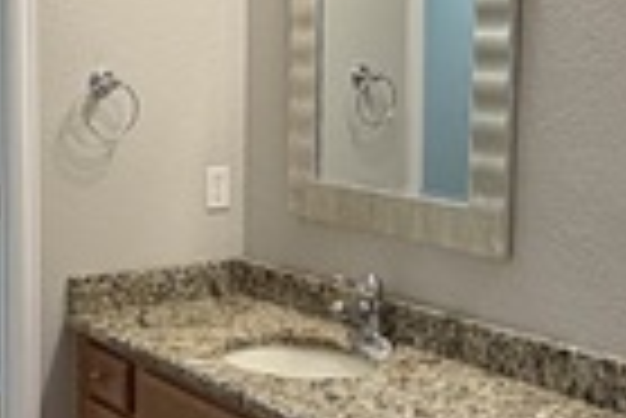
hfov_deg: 29.7
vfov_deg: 20.3
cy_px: 180
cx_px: 180
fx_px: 1166
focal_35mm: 67
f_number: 2.2
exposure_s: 1/120
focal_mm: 2.22
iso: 125
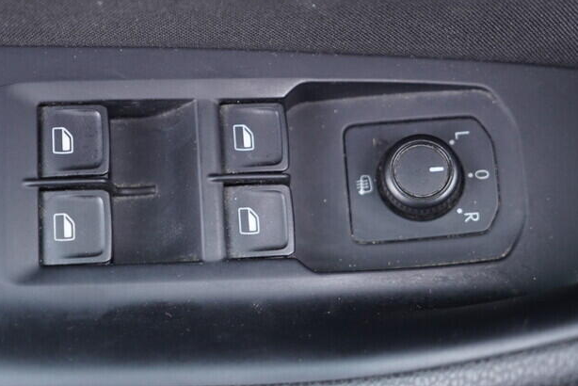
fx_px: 964
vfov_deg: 22.6
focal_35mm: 60
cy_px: 151
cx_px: 221
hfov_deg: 33.2
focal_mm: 24
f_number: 2.8
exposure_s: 1/40
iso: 500
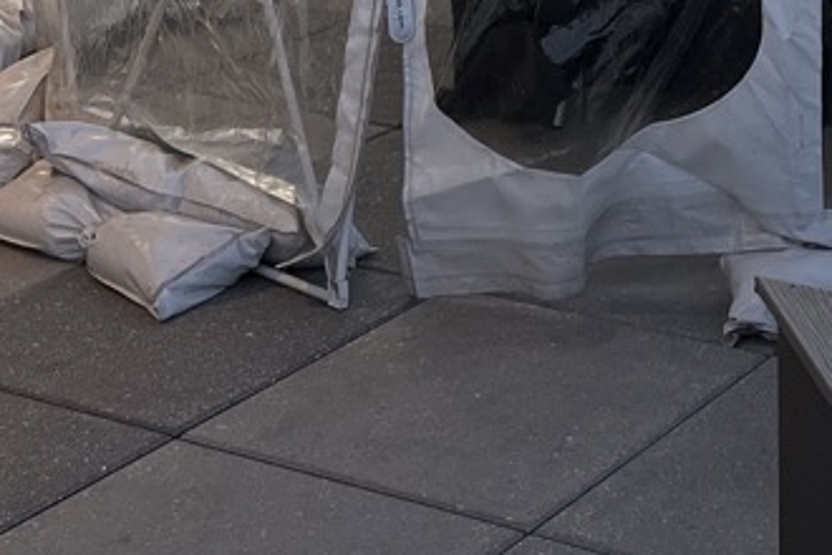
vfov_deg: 11.8
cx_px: 832
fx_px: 2426
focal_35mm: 105
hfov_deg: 18.9
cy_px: -507
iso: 40
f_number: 1.5
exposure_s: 1/121
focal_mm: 5.7
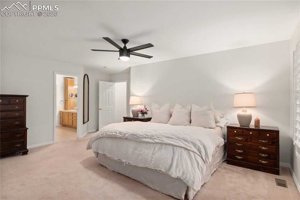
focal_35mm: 19
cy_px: 100
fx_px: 158
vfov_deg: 64.5
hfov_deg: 86.9
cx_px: 150
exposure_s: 1/3
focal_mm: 19
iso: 800
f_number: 8
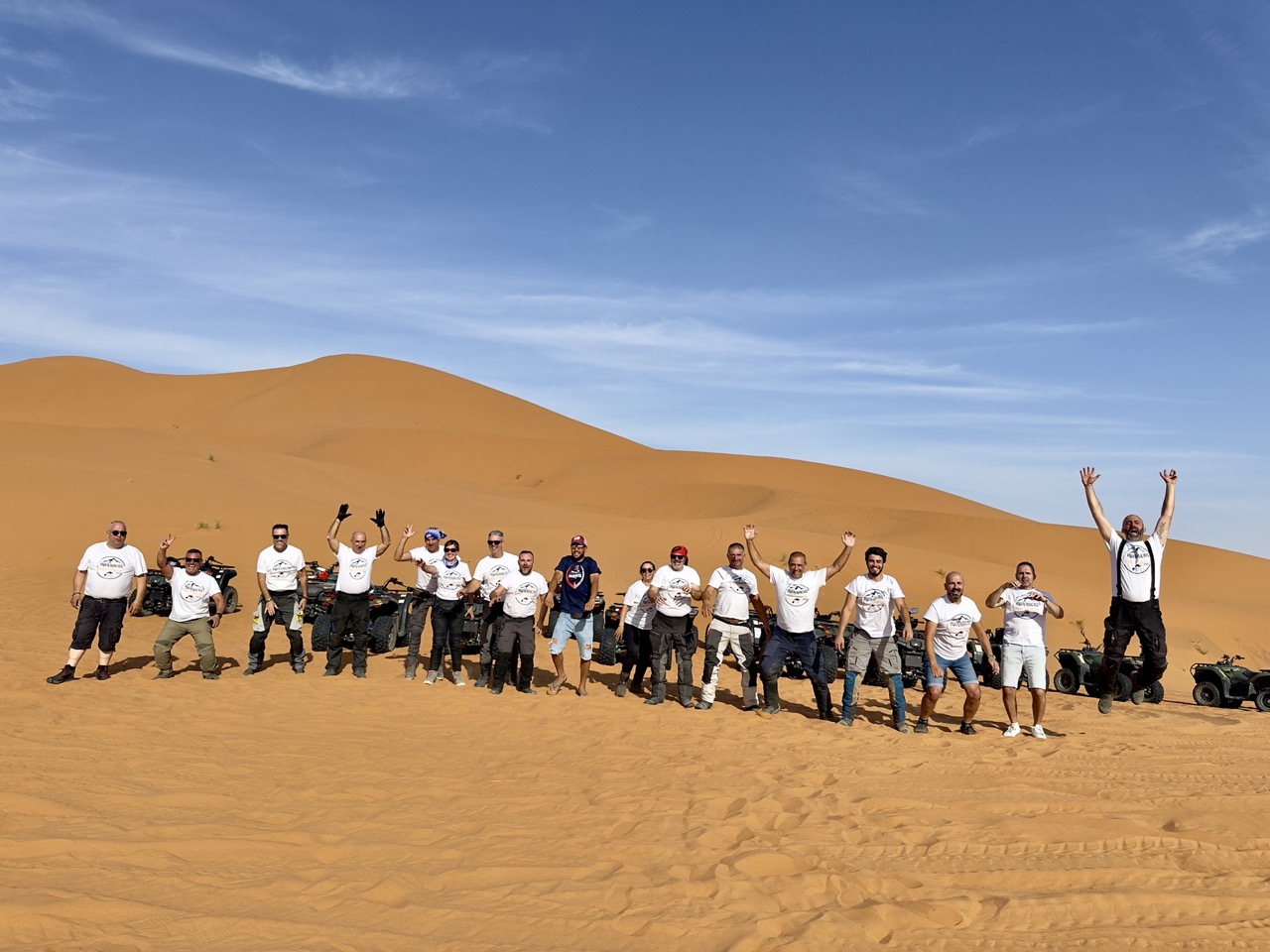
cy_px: 476
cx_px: 635
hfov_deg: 71.6
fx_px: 881
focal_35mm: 24
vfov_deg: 56.8
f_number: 1.78
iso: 80
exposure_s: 1/4950
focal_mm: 6.76
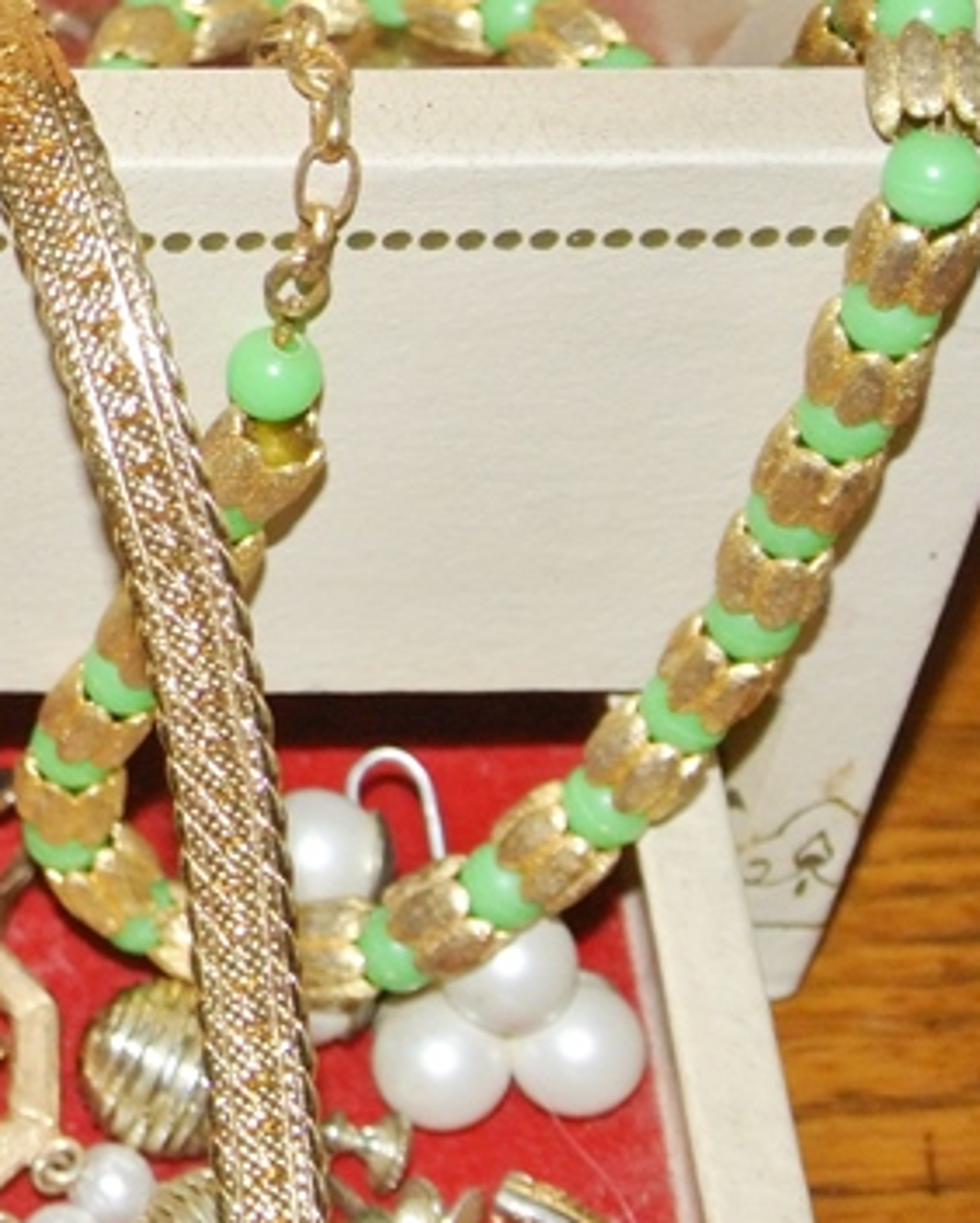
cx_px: -716
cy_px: 318
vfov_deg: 13.3
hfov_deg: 10.2
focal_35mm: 144
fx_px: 5216
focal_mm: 20.3
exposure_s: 1/60
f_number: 5
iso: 640
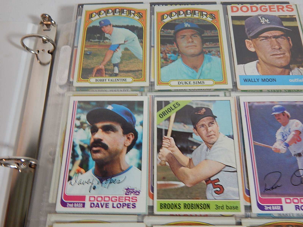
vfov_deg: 45.4
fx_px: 271
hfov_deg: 58.4
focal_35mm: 31
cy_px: 114
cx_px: 152
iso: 160
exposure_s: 1/30
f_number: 3.2
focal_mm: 5.6
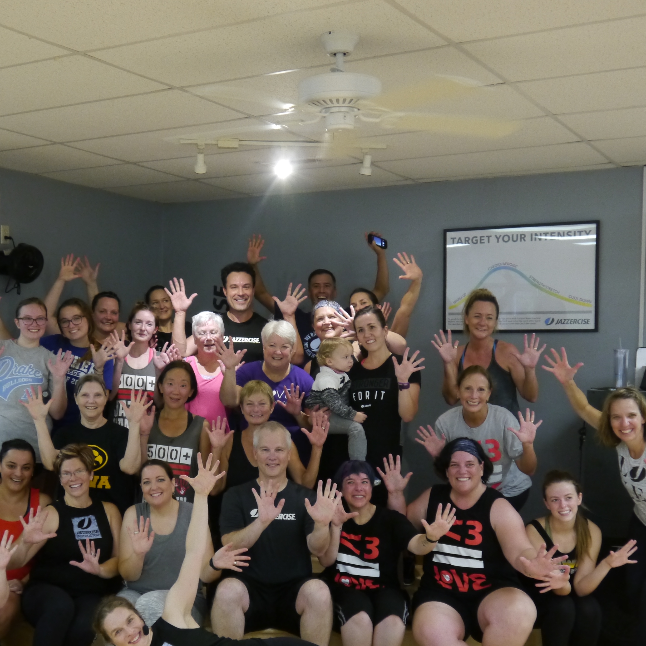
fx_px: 1077
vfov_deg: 33.2
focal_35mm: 51
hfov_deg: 33.3
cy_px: 405
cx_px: 247
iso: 800
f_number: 4
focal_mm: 17
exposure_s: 1/60
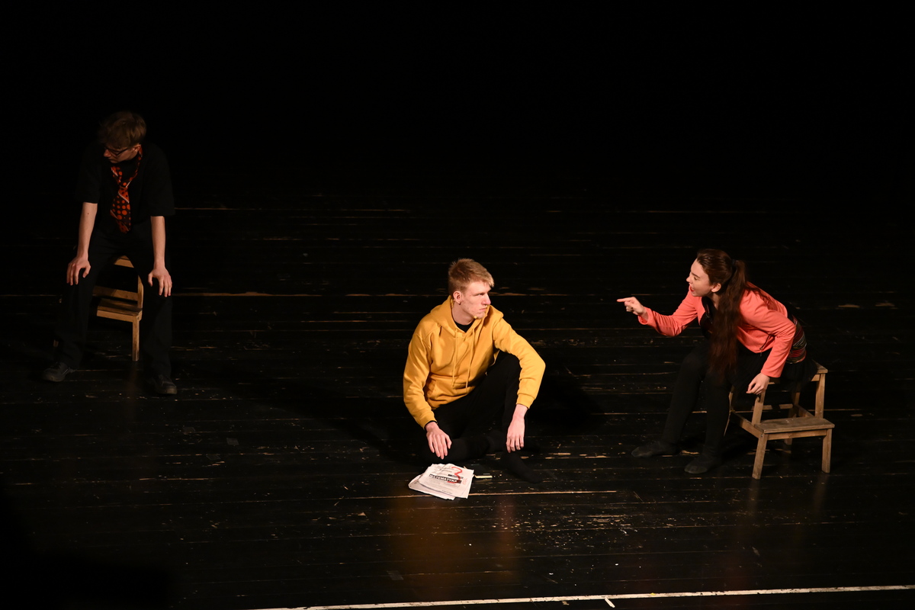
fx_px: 2846
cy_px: 305
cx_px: 458
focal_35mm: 112
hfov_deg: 18.3
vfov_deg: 12.2
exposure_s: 1/250
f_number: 2.8
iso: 4000
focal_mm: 112
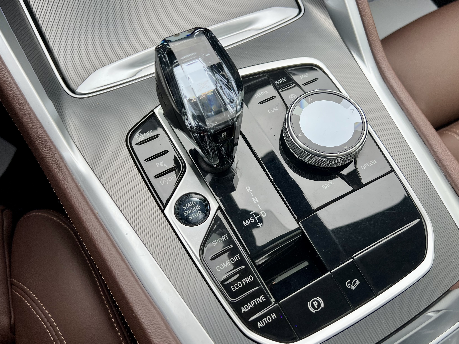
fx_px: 424
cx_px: 254
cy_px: 168
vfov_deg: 44.2
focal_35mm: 32
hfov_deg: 56.7
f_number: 1.5
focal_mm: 5.7
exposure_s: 1/389
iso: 50
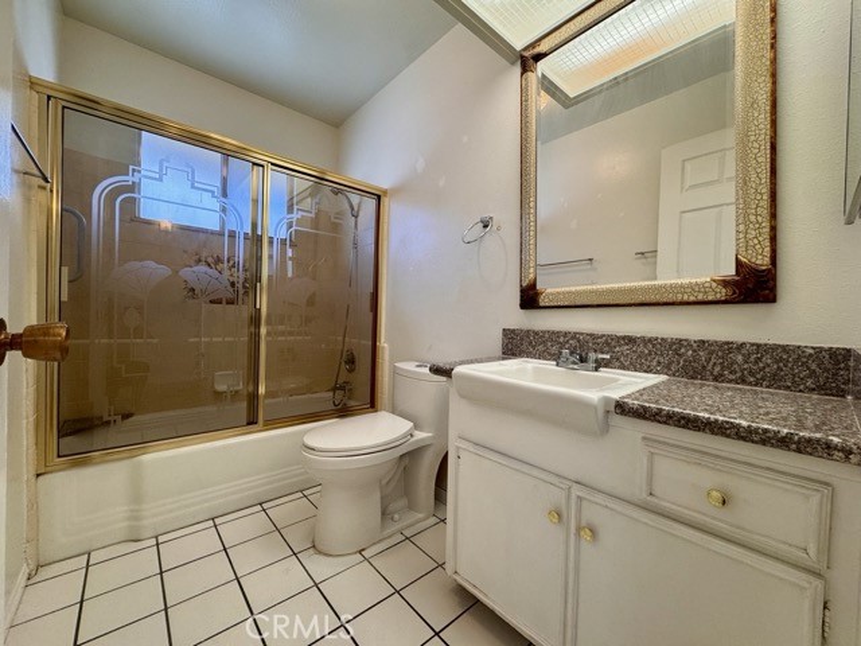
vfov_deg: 85.7
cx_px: 430
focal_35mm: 14
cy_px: 323
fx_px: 348
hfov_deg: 102.1
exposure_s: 1/120
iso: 160
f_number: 2.2
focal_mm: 2.22
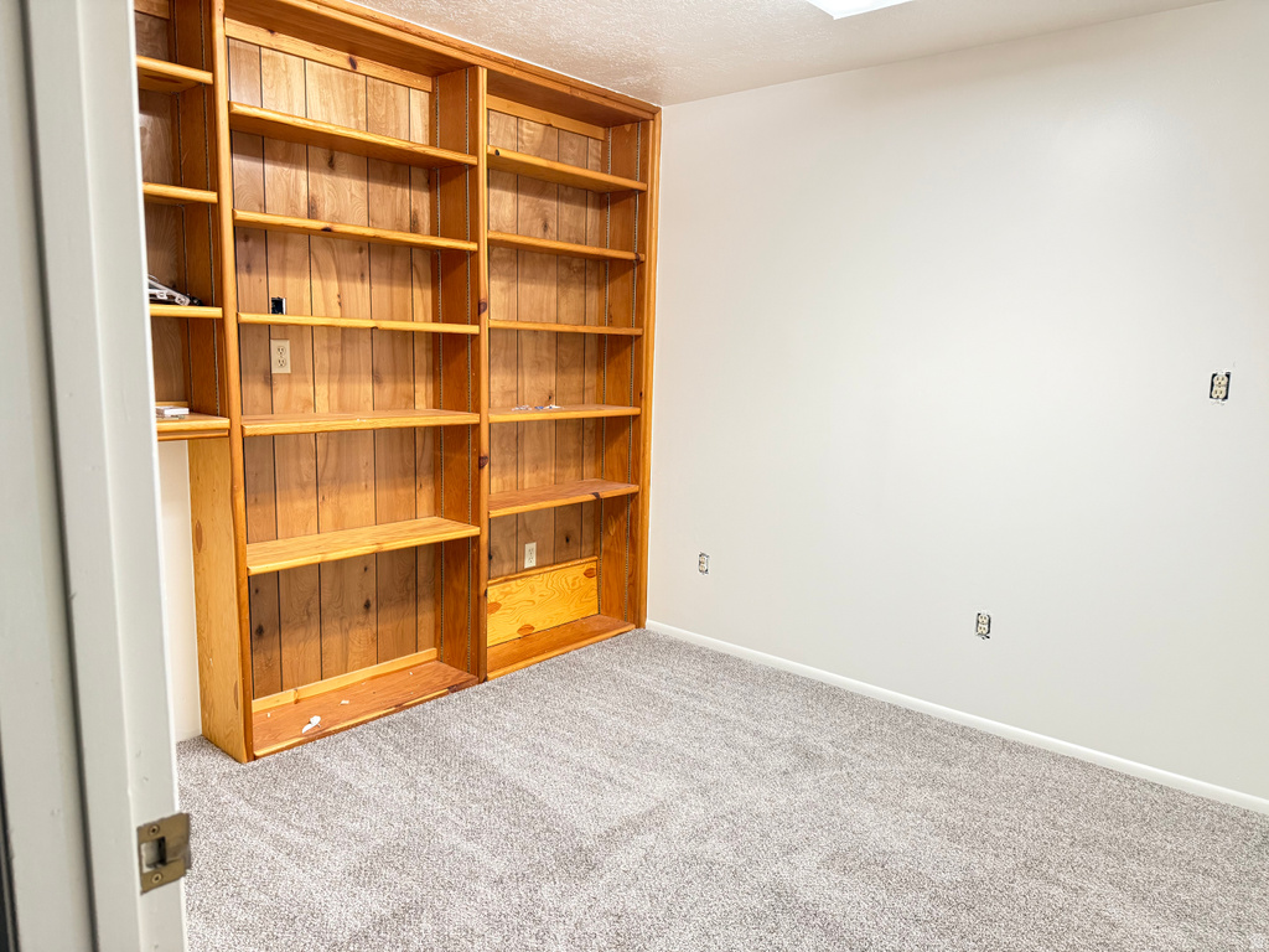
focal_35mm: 24
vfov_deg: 56.8
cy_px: 476
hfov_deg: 71.6
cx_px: 634
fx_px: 880
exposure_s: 1/60
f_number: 1.78
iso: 400
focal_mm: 6.76
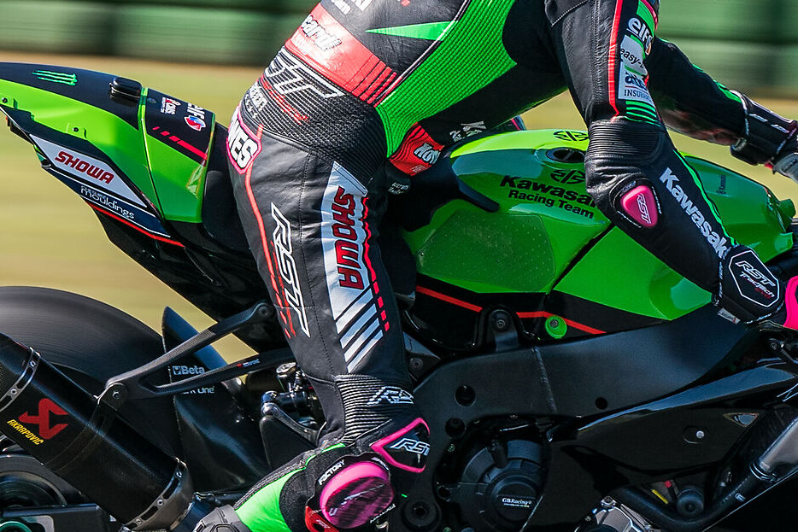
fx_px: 11395
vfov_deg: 2.7
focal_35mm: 514
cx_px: 512
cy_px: 215
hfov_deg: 4.0
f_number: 7.1
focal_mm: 200
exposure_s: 1/250
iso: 125
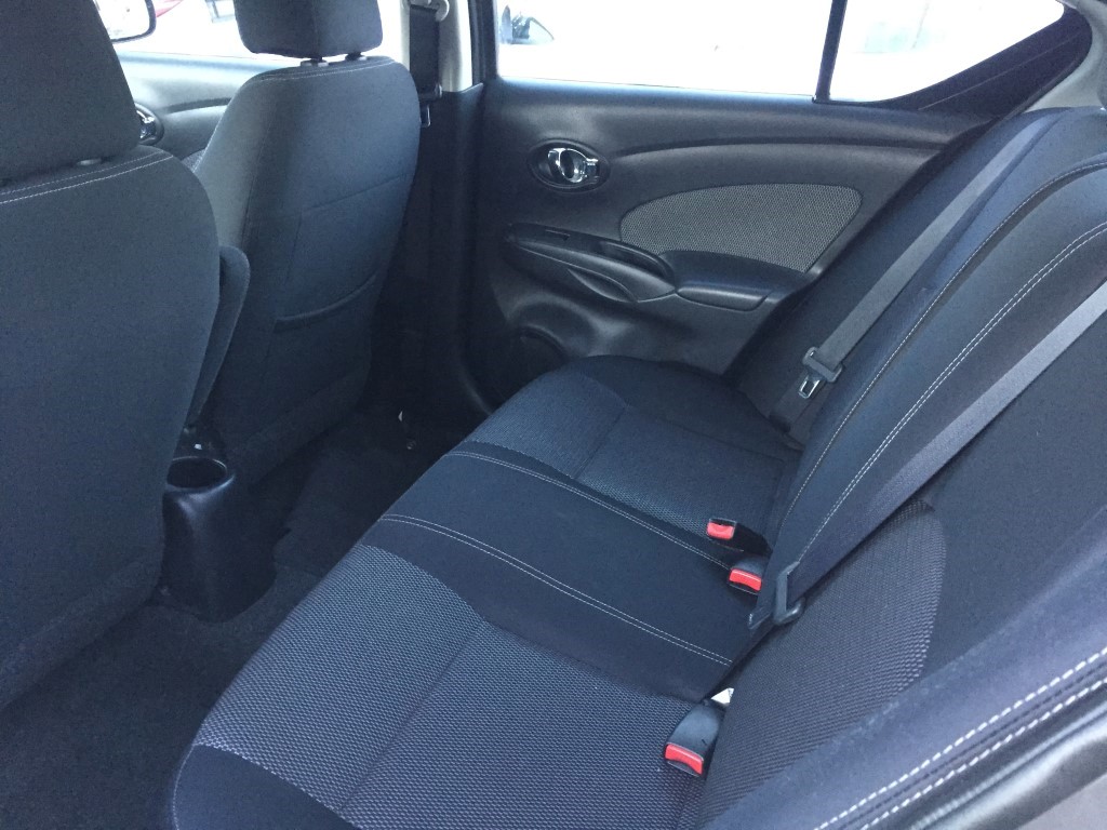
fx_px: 927
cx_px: 554
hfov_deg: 61.7
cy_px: 415
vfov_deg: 48.2
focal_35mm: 29
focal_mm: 4.15
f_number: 2.2
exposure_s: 1/30
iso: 250
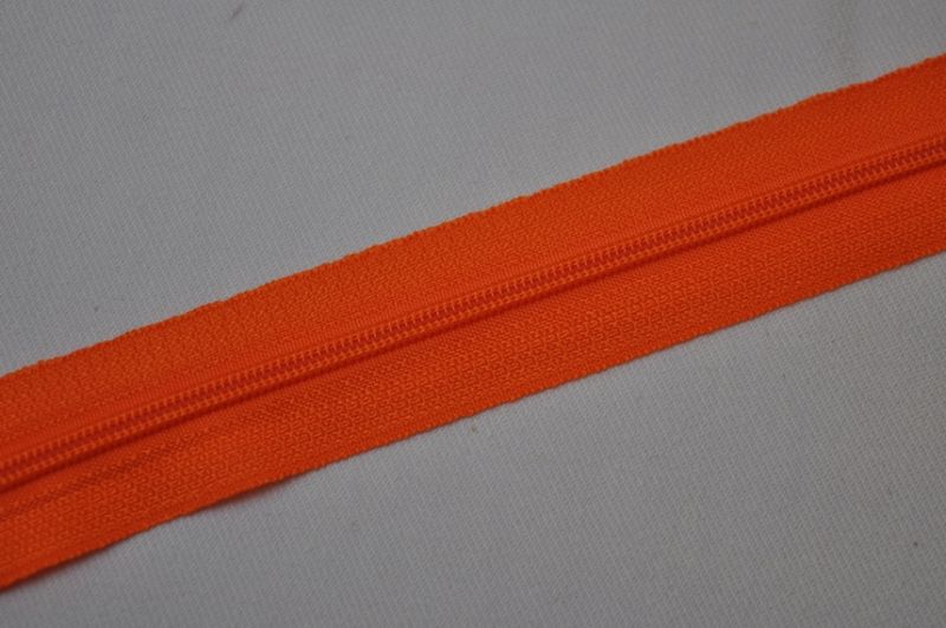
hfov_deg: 24.7
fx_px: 2165
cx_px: 473
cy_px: 314
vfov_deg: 16.5
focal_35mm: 82
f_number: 5.6
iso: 280
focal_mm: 55
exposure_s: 1/125
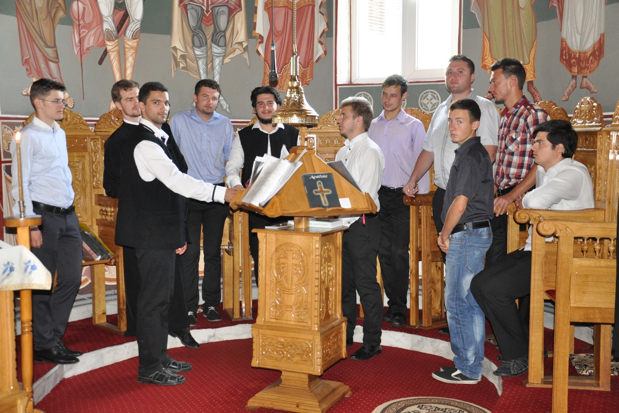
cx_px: 310
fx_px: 825
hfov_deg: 41.1
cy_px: 206
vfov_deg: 28.1
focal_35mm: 48
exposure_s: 1/60
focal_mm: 32
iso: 2000
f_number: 5
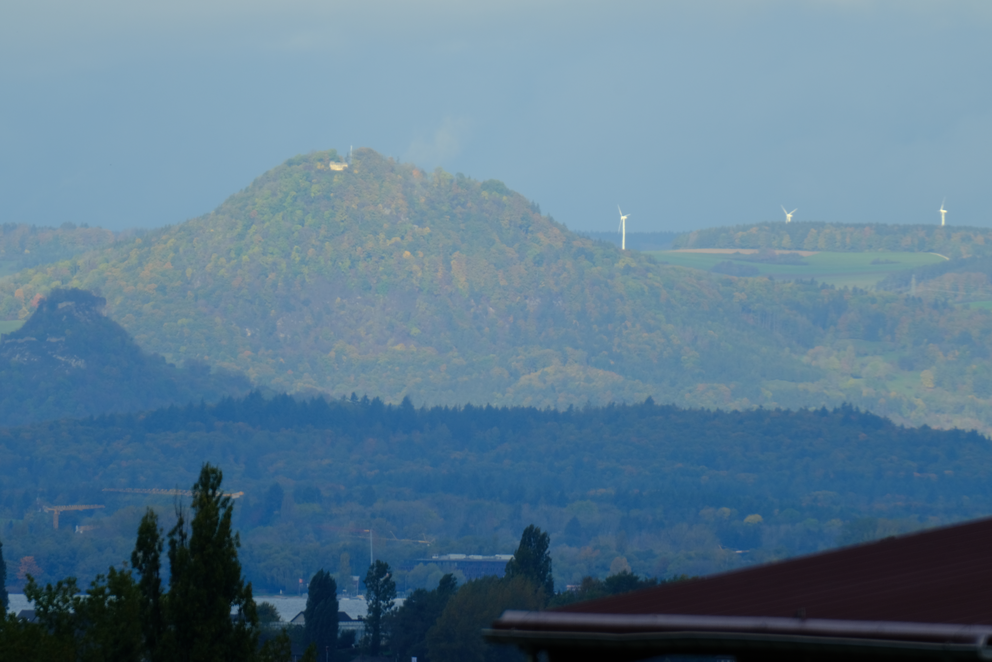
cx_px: 496
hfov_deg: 1.7
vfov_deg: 1.1
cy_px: 331
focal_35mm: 1200
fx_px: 33064
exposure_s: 1/60
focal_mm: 800
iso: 160
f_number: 11
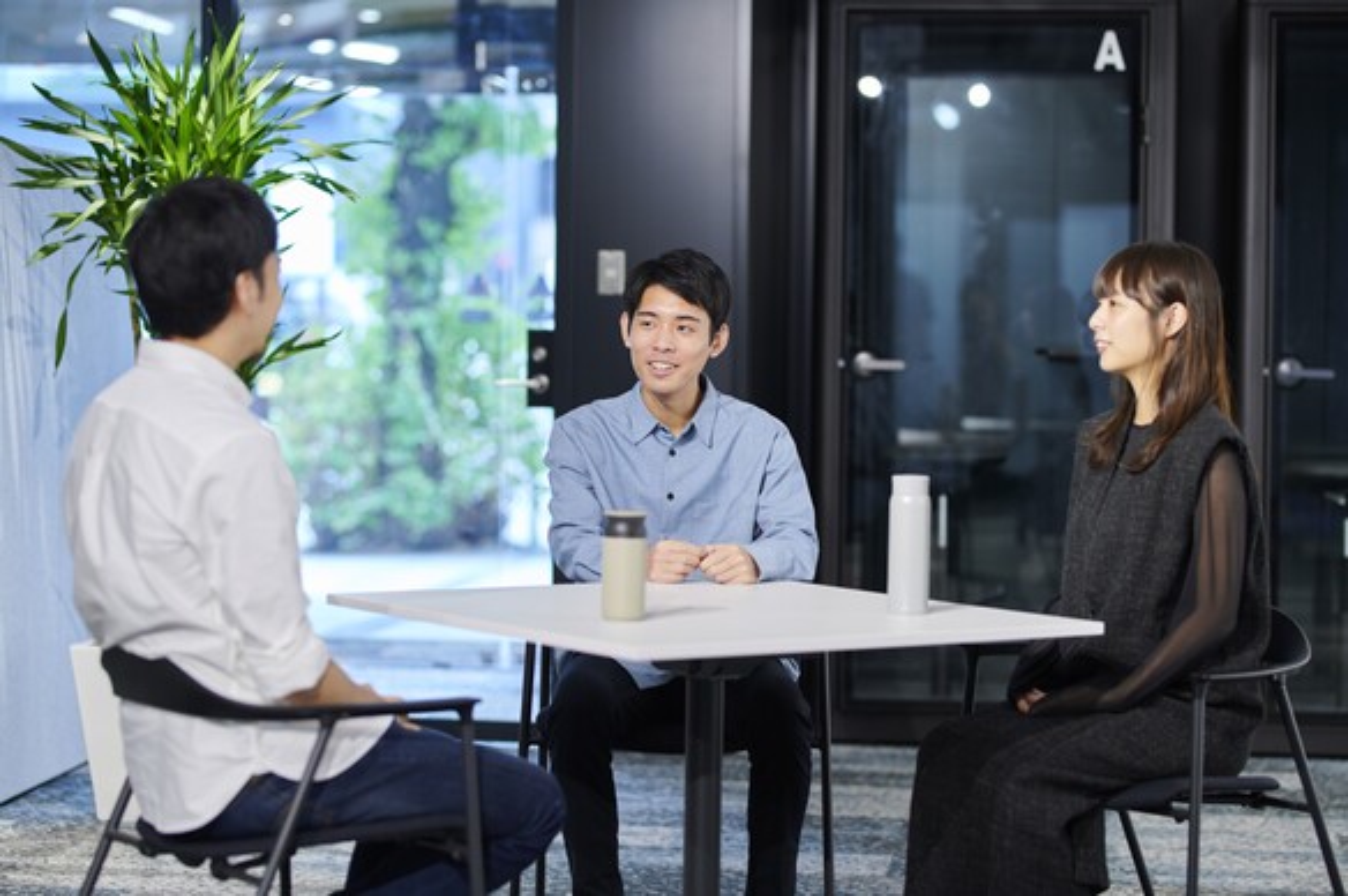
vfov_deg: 16.0
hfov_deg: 23.9
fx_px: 3179
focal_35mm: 85
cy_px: 448
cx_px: 674
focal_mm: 85
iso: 800
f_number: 2
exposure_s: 1/320
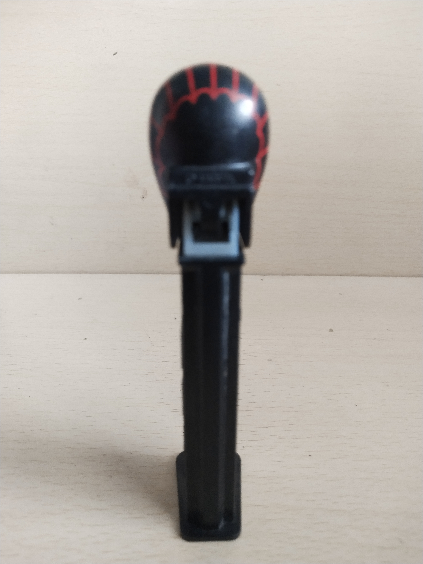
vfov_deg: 60.0
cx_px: 212
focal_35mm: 30
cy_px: 282
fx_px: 489
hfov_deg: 46.8
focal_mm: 3.95
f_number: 1.8
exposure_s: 1/33.3
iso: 446
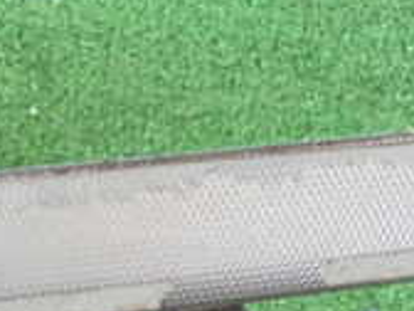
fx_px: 1363
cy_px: 365
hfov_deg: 16.6
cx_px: -64
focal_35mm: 114
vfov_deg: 12.7
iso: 200
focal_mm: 5.79
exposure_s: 1/40
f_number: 2.4
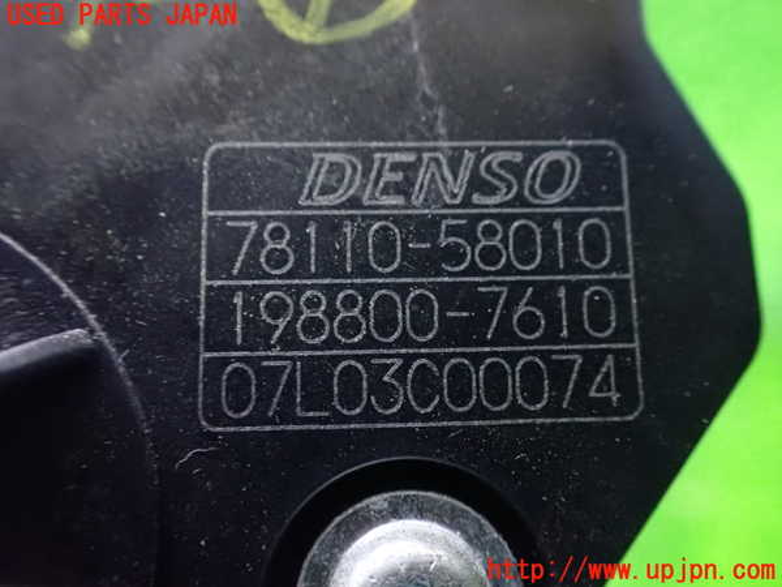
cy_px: 294
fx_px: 678
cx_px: 391
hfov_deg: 60.0
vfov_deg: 46.8
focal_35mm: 30
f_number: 2.3
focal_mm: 5.4
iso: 1600
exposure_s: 1/15
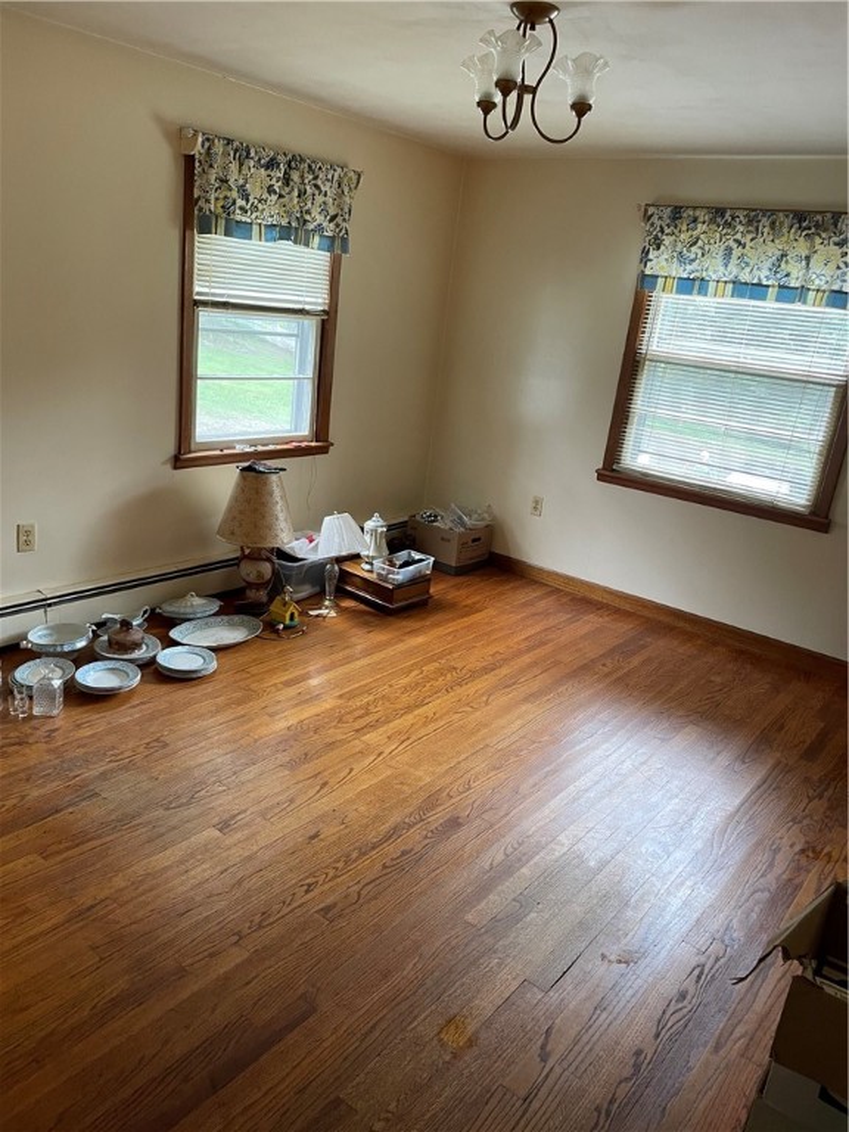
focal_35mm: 26
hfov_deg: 53.1
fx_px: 850
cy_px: 566
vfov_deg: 67.3
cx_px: 424
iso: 125
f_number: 1.6
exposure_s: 1/62
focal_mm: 4.2
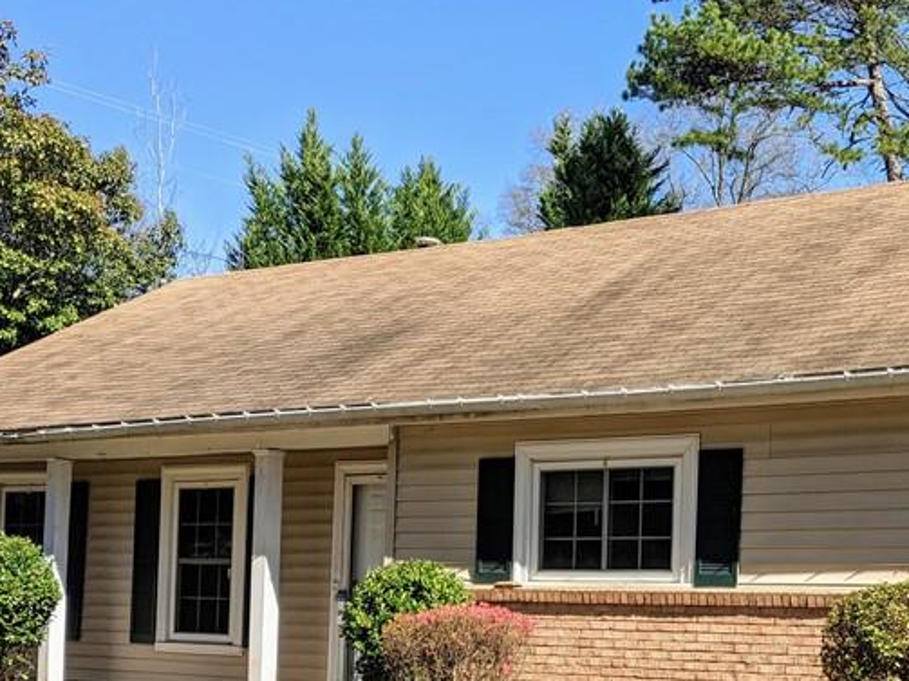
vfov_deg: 26.0
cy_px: 569
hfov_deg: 34.2
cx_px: 685
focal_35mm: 55
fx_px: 1444
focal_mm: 4.44
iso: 47
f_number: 1.8
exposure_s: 1/2128
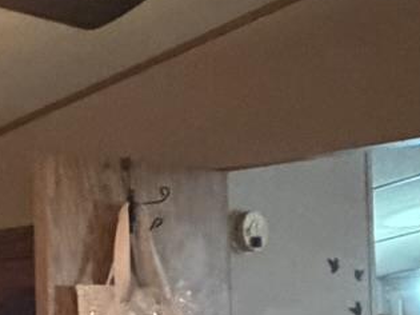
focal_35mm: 91
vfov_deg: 16.0
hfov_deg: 15.7
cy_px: 300
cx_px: -477
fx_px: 1104
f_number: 2.2
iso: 1600
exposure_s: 1/40
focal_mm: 2.22
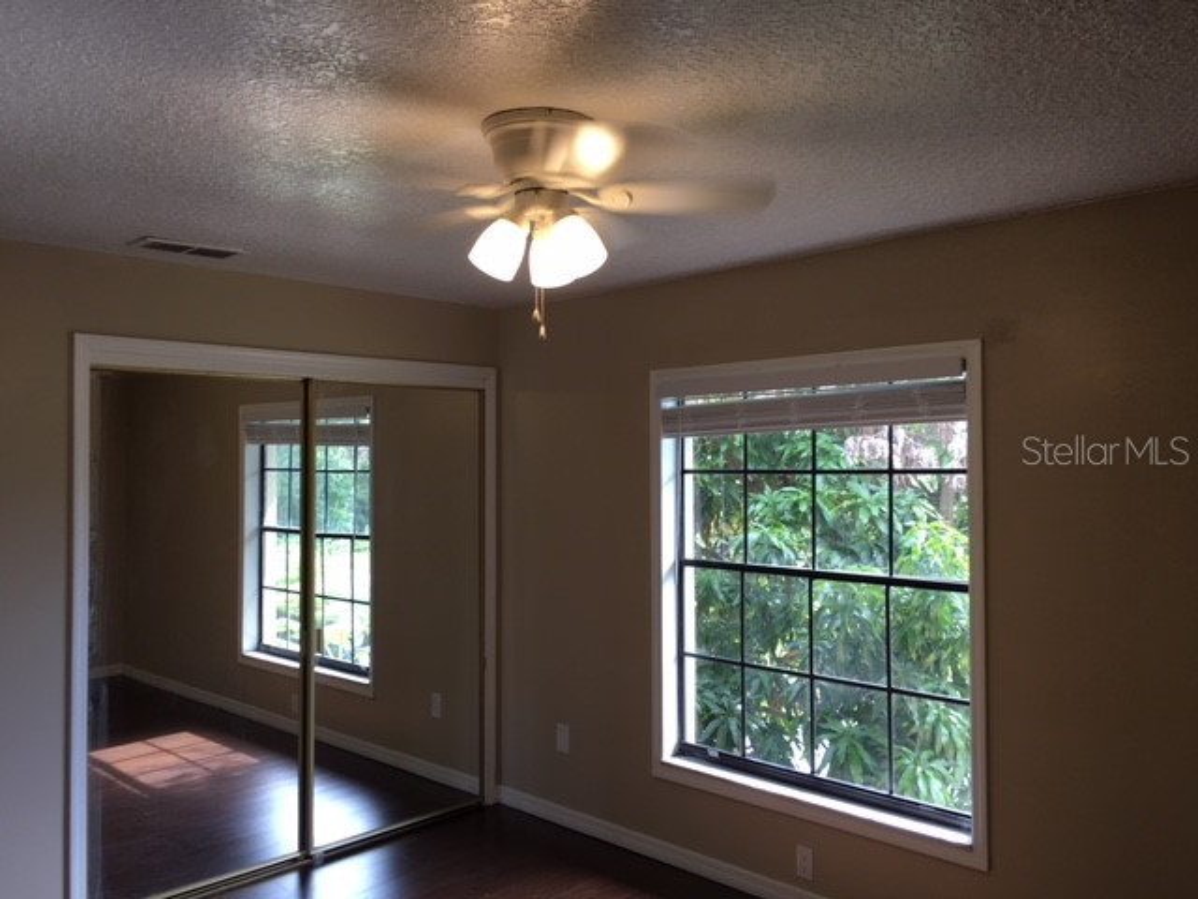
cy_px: 450
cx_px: 599
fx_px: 1004
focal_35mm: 29
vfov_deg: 48.2
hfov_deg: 61.7
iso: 25
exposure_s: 1/40
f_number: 2.2
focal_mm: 4.15
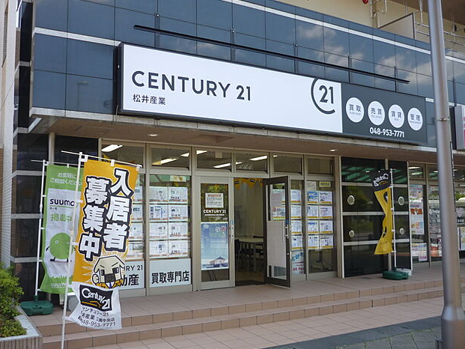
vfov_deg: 41.8
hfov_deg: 53.9
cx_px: 231
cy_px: 175
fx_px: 457
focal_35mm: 34
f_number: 2.8
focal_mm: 5.5
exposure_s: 1/250
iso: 100
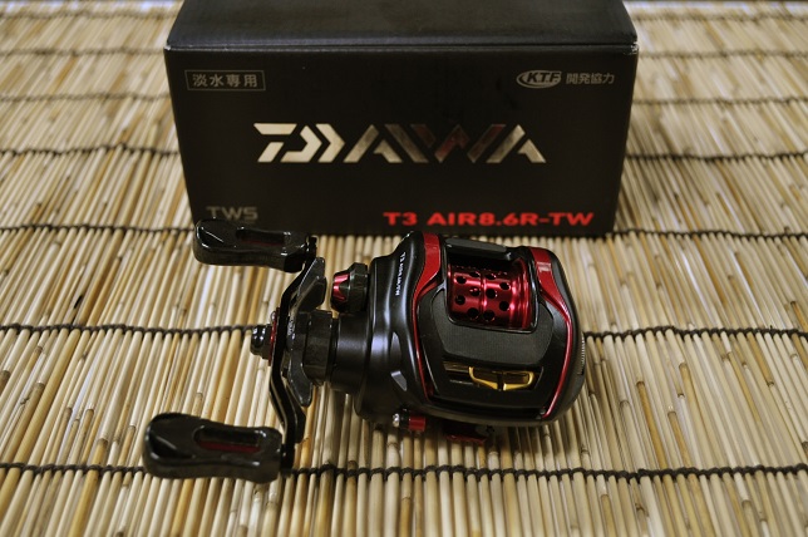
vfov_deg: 31.8
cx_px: 404
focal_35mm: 42
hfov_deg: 46.4
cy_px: 268
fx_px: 942
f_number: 4.5
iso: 800
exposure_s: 1/40
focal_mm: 28
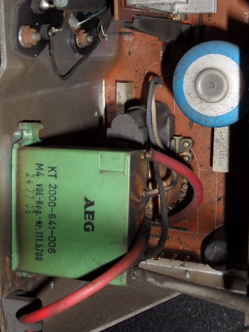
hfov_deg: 27.5
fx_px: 508
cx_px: 124
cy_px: 166
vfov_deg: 36.2
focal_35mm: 53
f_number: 11
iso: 100
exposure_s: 1/60
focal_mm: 9.5
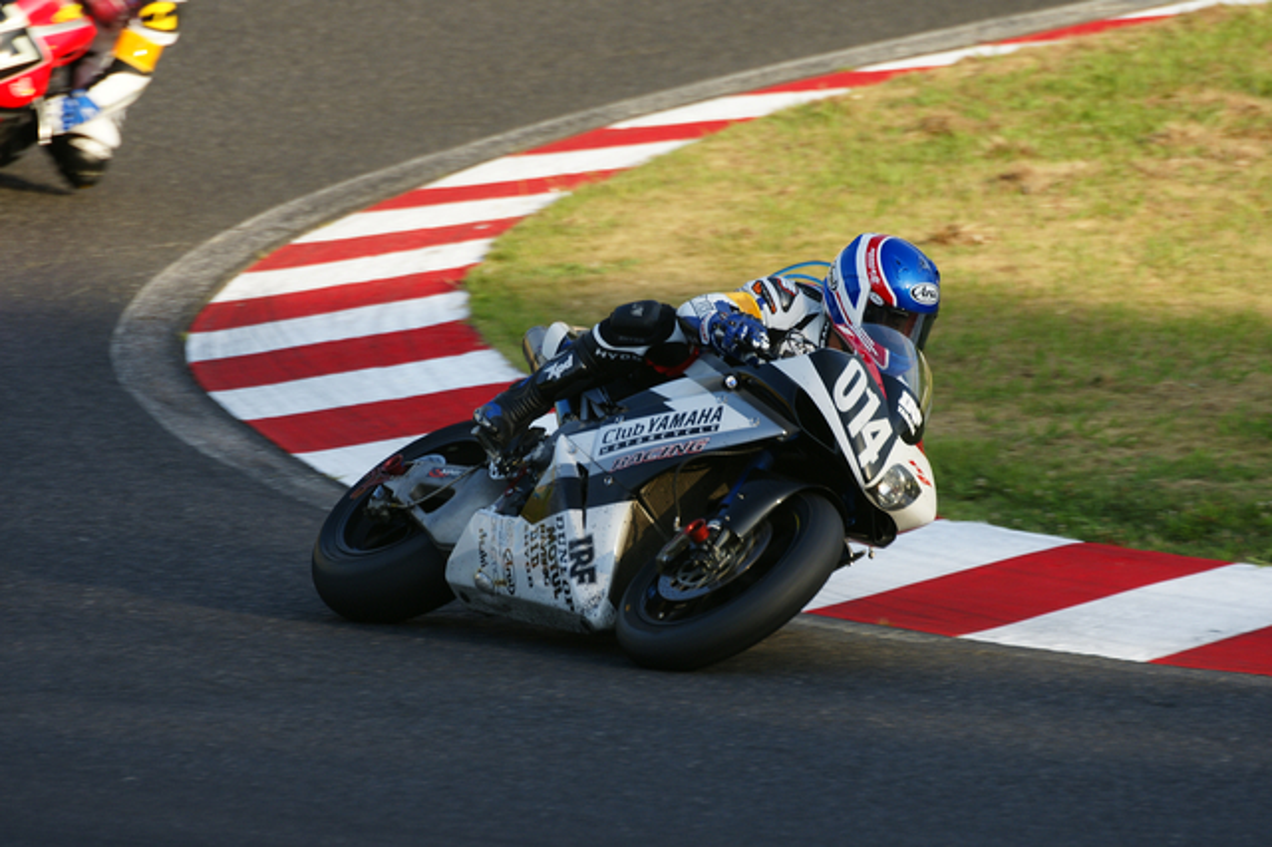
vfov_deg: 2.5
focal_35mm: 540
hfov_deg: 3.8
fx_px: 19069
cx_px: 636
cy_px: 424
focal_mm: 360
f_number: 6.3
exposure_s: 1/320
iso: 200
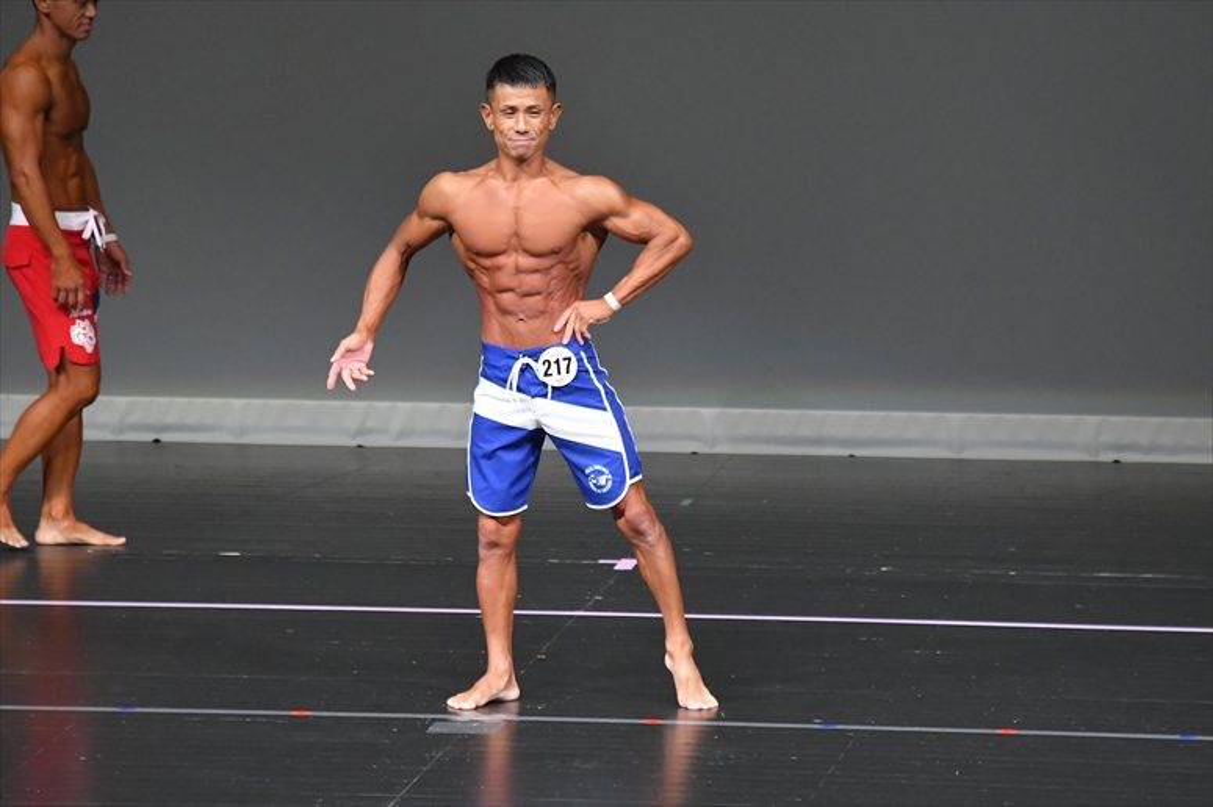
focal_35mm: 345
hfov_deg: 6.0
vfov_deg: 4.0
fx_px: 11619
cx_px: 606
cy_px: 404
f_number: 5.6
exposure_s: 1/400
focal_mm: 230
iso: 5000
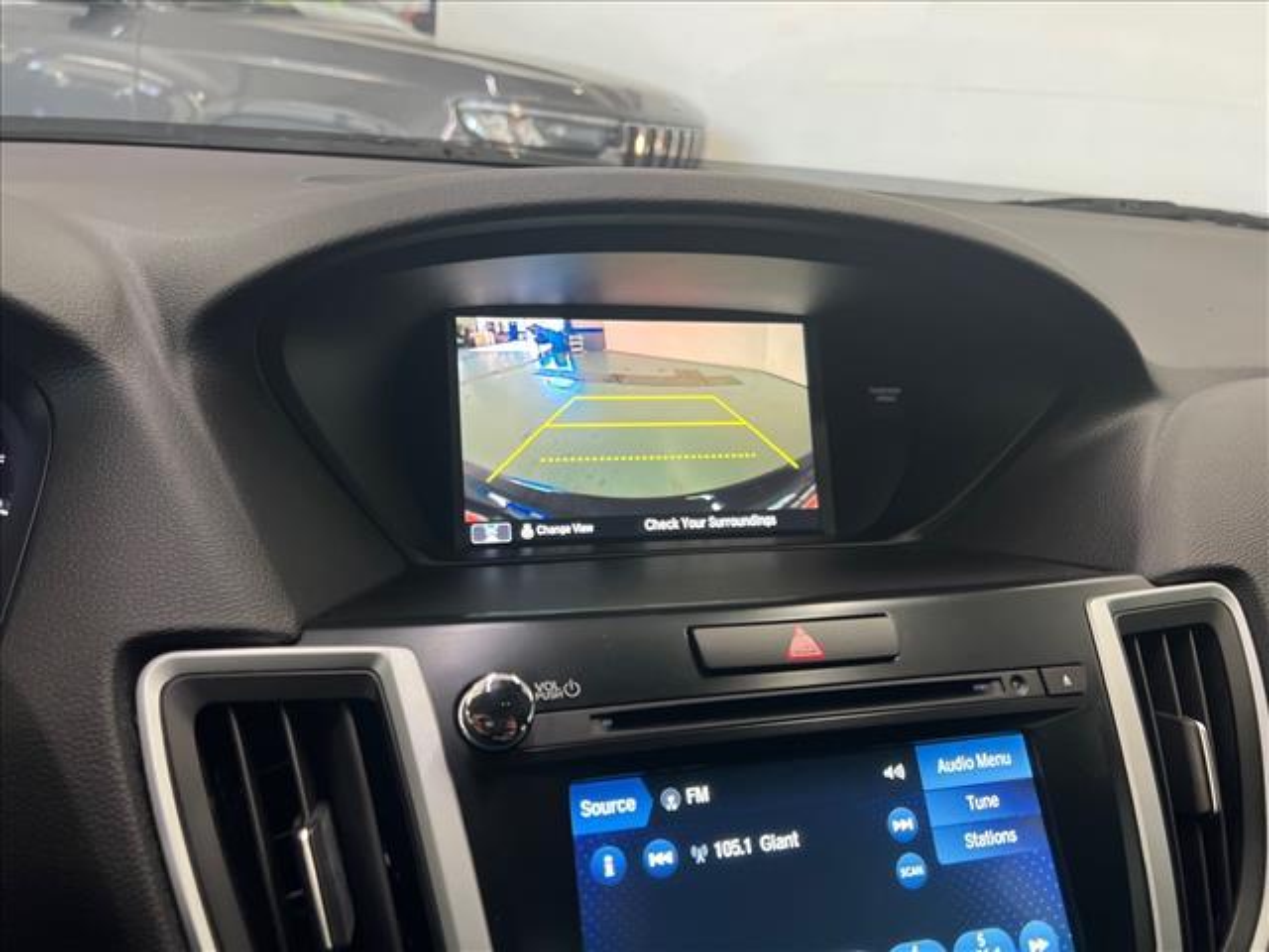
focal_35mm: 26
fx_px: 953
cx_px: 634
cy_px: 476
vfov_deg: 53.1
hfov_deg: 67.3
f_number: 1.5
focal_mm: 5.7
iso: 160
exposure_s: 1/60
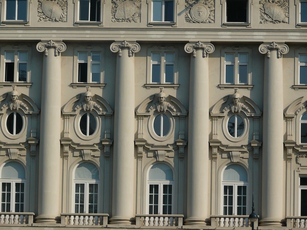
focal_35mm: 195
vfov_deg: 7.6
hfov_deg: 10.1
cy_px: 115
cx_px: 154
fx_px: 1729
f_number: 5.6
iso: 100
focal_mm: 41.2
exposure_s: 1/320
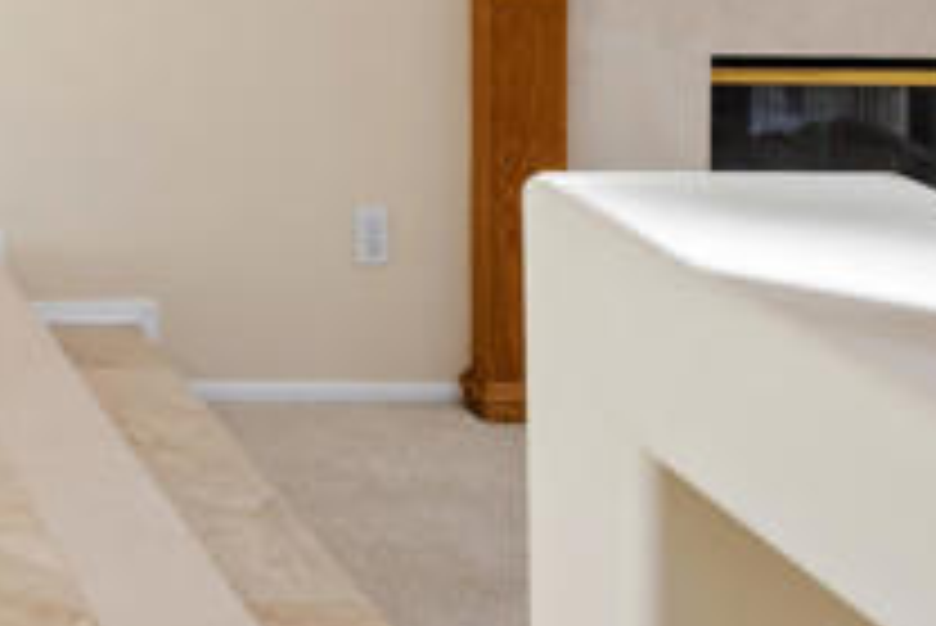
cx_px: -477
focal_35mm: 69
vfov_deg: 17.2
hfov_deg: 23.3
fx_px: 1795
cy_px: -394
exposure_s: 1/20
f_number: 9.5
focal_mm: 14
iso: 200
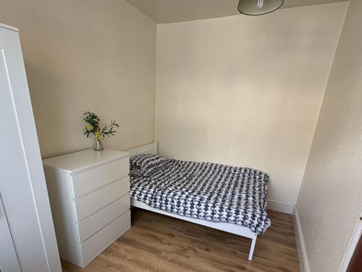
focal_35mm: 20
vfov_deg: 64.3
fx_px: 209
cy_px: 181
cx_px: 170
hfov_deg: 81.6
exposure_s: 1/67
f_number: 2.2
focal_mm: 2.22
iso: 200
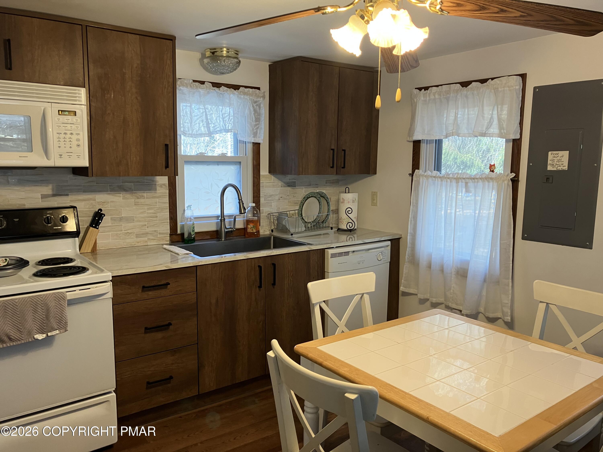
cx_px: 302
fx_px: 488
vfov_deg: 49.7
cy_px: 226
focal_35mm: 28
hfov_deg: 63.4
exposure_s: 1/60
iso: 100
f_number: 1.8
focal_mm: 3.99
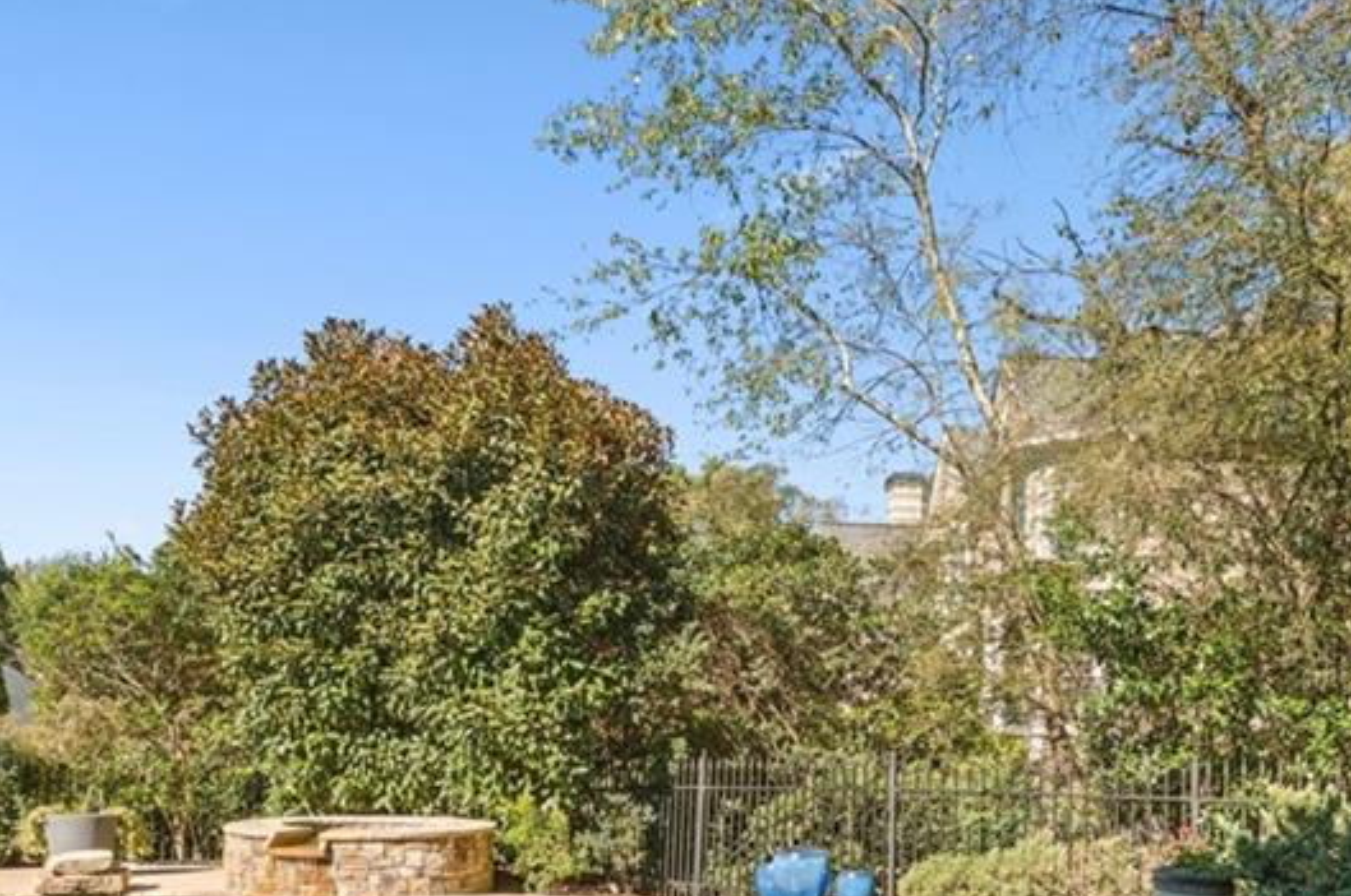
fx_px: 1162
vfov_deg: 40.2
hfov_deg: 60.4
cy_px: 739
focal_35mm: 31
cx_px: 692
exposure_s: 1/30
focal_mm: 16
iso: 100
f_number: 8
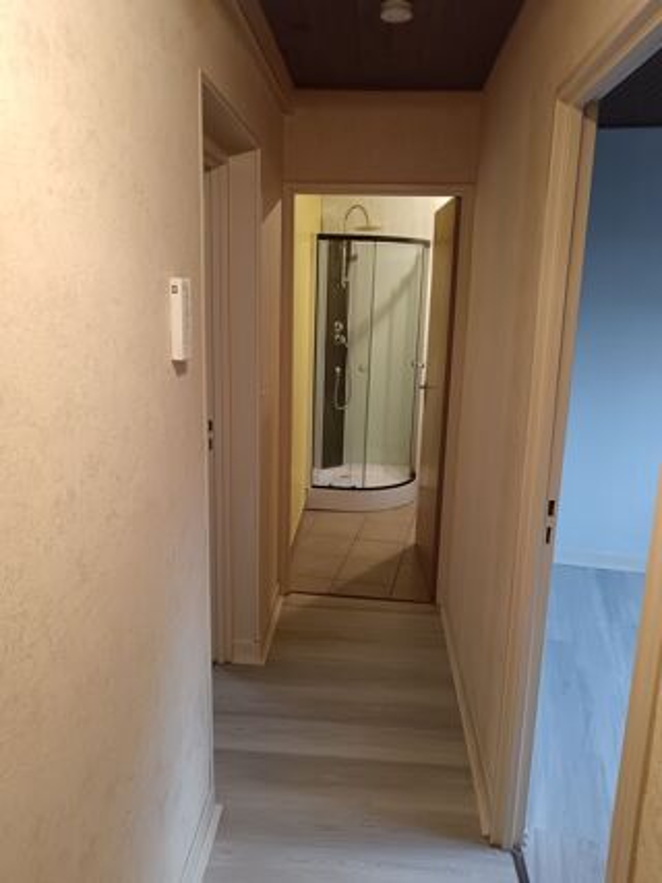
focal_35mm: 27
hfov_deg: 51.3
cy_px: 442
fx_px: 689
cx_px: 331
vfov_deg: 65.3
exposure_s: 1/100
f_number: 1.9
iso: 1138
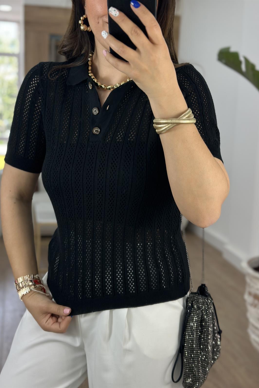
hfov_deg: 27.0
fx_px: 540
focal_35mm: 50
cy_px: 194
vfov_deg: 39.6
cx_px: 127
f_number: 1.78
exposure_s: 1/153
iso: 64
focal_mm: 6.86
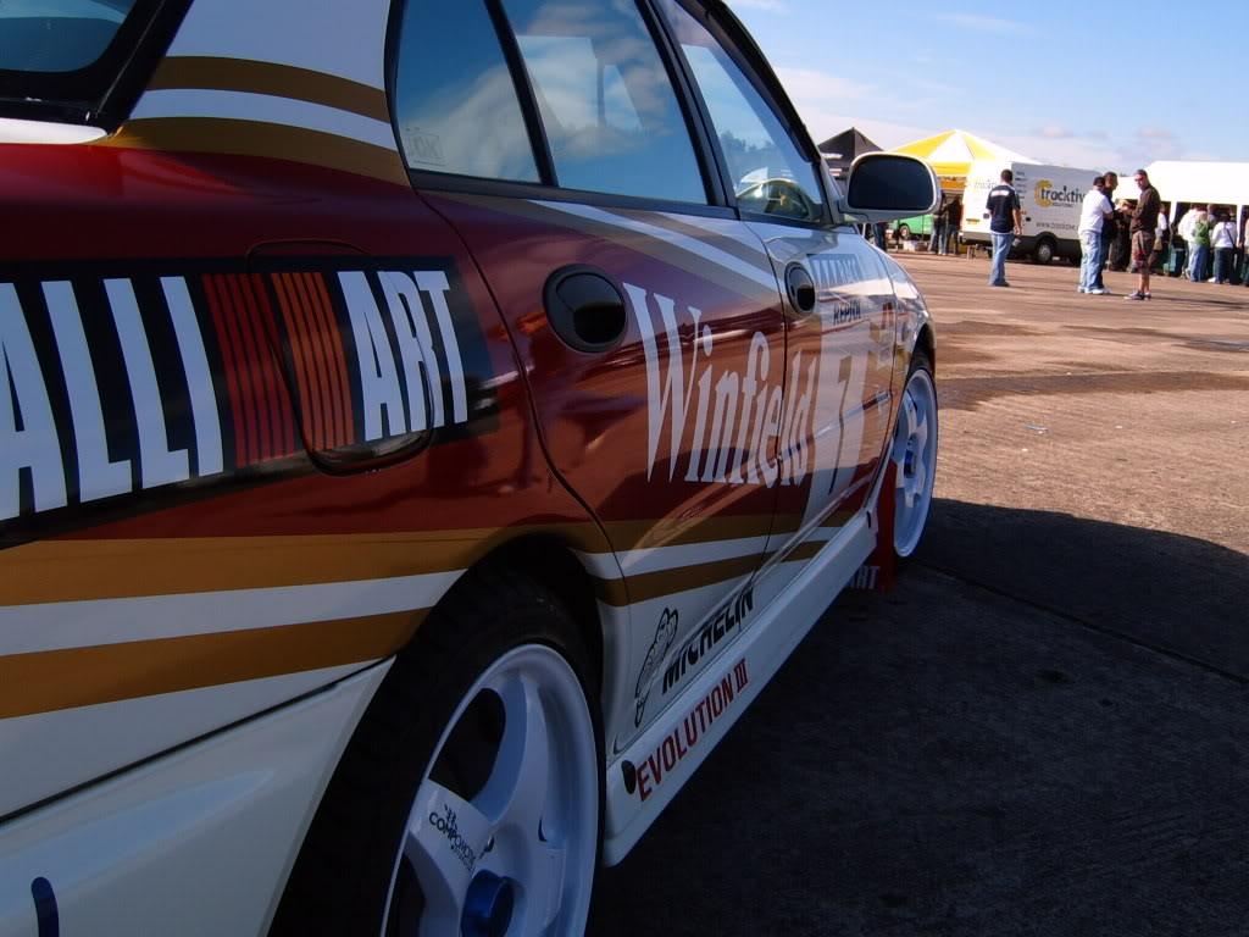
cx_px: 624
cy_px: 468
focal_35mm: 38
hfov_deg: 49.0
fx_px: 1371
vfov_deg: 37.7
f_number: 5.8
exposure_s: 1/250
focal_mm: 5.8
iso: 50
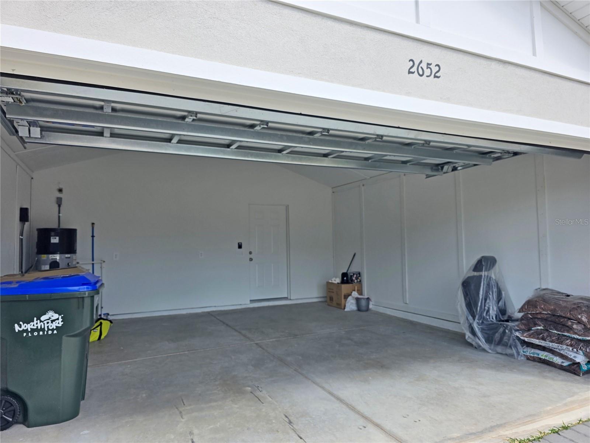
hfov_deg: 73.9
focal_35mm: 23
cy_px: 222
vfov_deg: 58.9
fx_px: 392
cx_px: 295
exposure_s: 1/2417
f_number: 1.7
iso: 80
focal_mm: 6.3
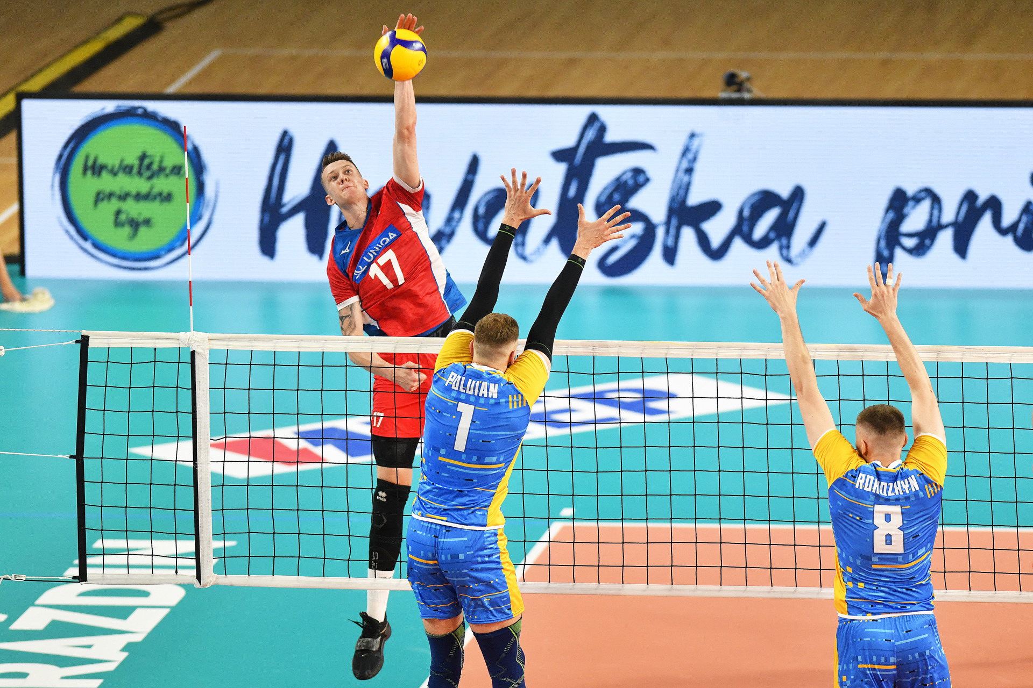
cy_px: 344
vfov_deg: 4.6
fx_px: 8608
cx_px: 516
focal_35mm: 300
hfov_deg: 6.9
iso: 1600
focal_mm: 300
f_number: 3.5
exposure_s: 1/1250
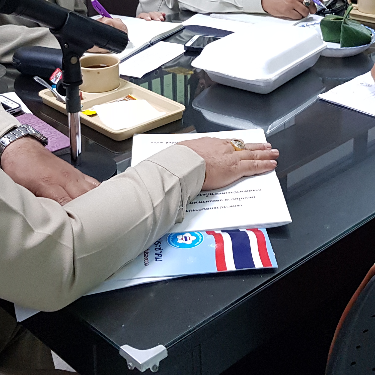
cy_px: 26
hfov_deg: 27.7
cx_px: 214
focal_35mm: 62
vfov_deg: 26.6
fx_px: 760
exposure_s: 1/33
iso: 200
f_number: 1.7
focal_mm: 4.3
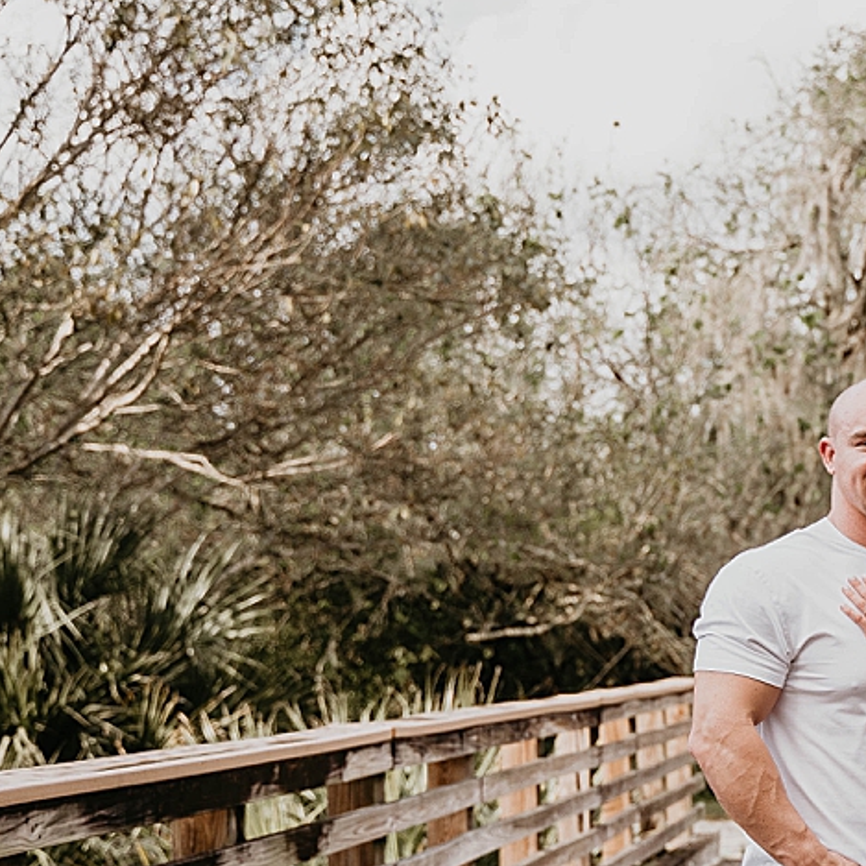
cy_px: 664
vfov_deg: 17.5
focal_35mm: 99
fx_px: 2802
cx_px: 1008
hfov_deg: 16.9
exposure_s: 1/800
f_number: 2.8
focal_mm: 39
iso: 250
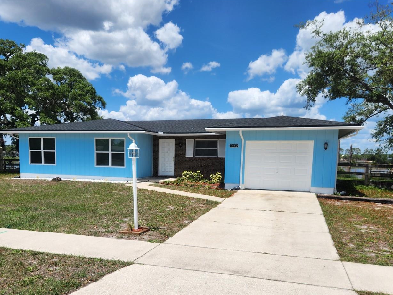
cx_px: 189
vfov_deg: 46.3
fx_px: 341
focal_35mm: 30
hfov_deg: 60.0
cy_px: 189
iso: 20
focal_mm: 5.4
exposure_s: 1/2882
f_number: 1.8
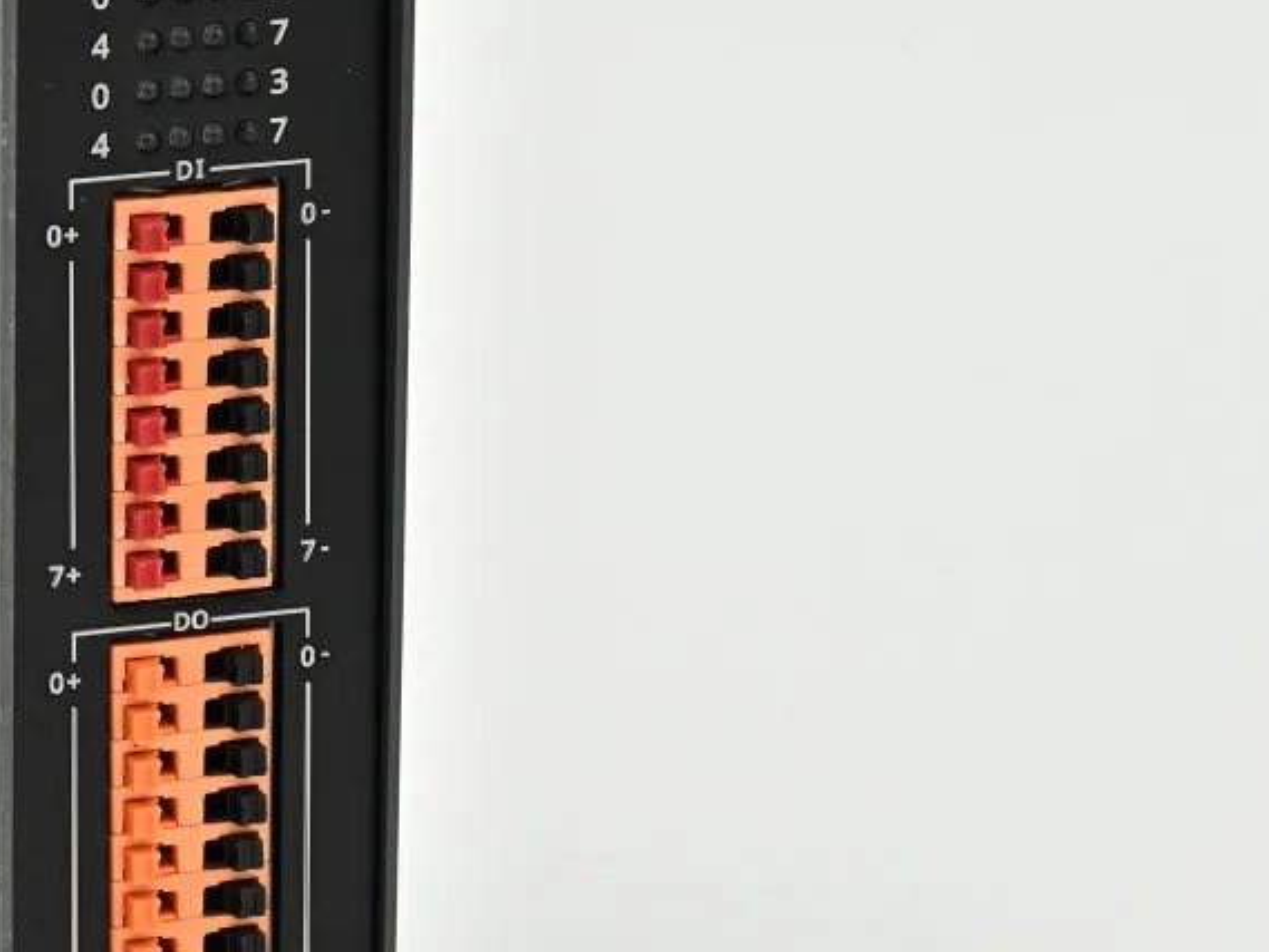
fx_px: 7810
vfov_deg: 7.0
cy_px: 385
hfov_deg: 9.3
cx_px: 169
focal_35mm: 213
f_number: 20
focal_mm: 105
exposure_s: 1/100
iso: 800
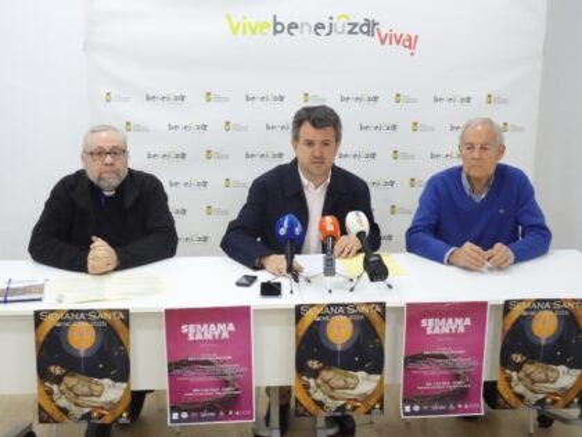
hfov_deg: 39.7
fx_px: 807
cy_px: 218
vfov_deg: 30.3
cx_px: 291
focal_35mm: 48
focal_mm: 7.79
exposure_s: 1/50
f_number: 4.5
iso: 1250
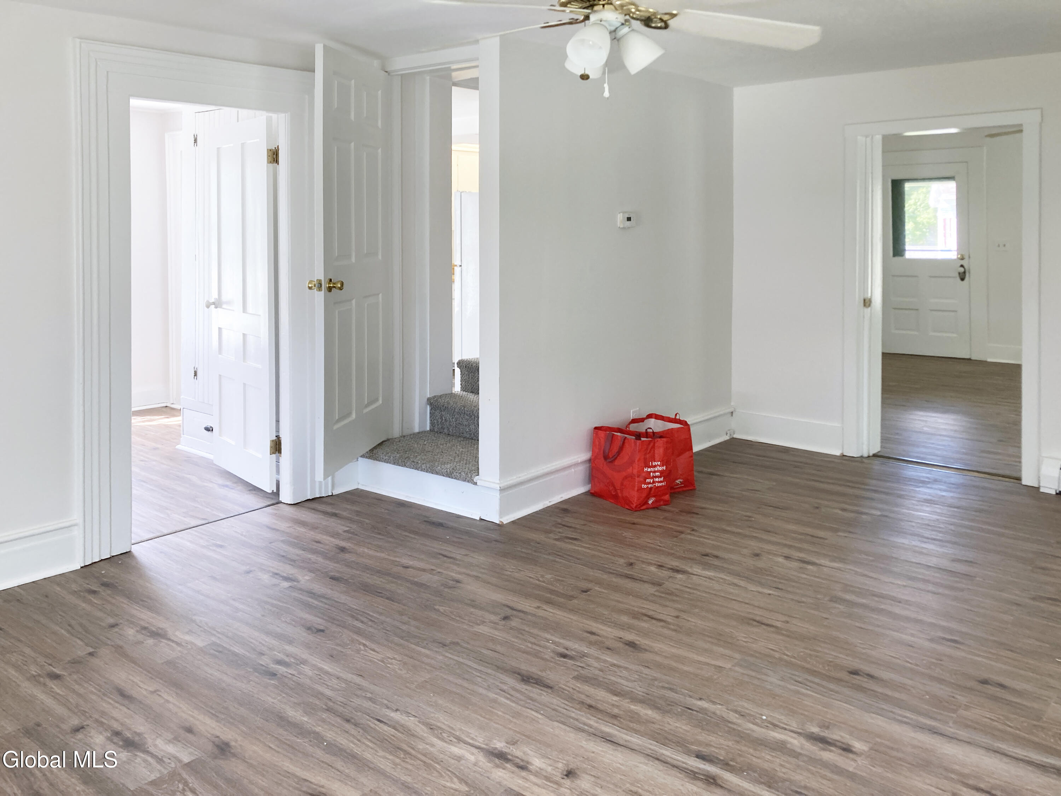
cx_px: 530
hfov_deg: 63.4
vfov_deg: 49.7
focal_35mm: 28
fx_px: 858
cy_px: 398
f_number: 1.8
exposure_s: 1/121
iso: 64
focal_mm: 3.99
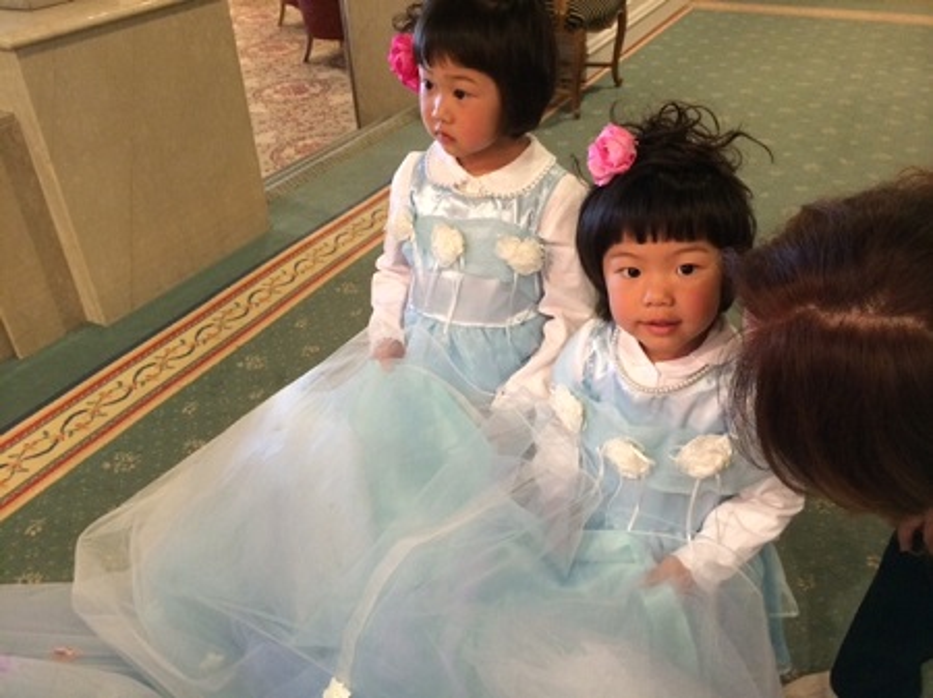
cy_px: 349
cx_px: 466
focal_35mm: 30
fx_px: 808
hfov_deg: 60.0
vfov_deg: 46.8
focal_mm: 4.12
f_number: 2.2
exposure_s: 1/17
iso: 320
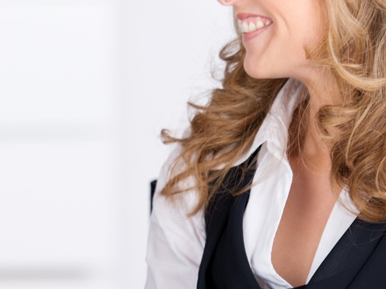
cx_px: 74
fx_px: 4929
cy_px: 141
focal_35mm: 442
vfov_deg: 3.4
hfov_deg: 4.5
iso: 100
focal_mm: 135
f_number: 3.2
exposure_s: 1/200
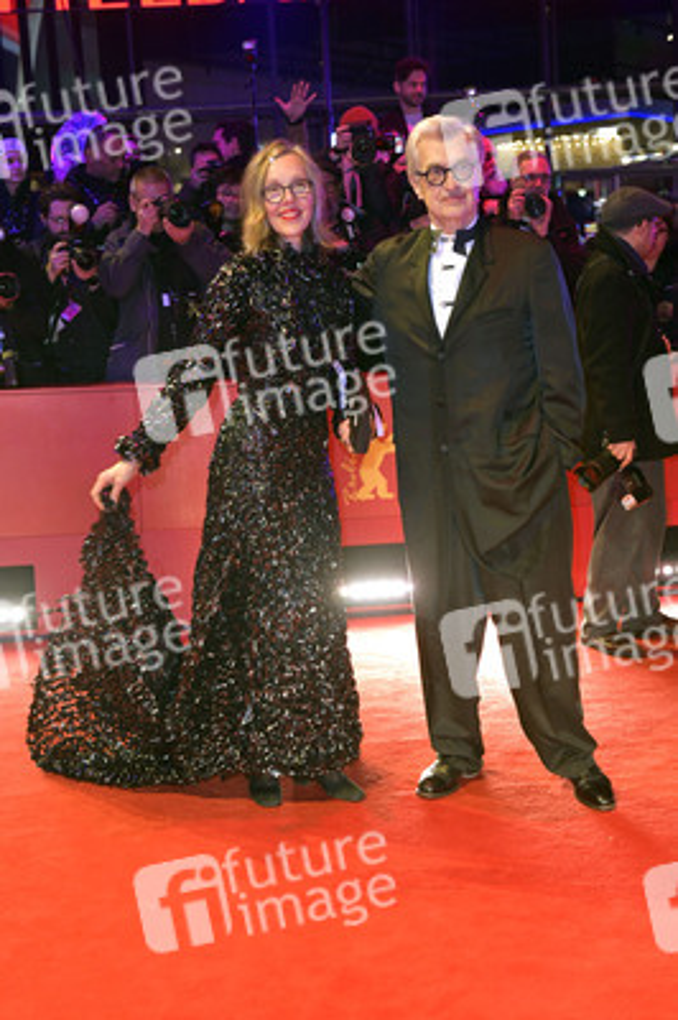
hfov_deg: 28.0
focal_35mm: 48
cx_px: 339
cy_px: 510
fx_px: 1358
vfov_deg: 41.1
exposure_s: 1/200
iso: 1600
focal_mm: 48
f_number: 5.6
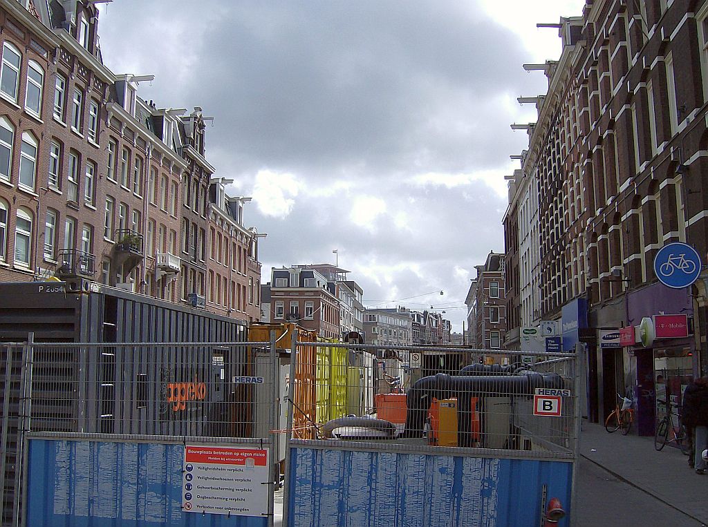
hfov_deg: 51.5
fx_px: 735
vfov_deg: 39.5
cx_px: 354
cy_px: 264
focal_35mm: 36
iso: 100
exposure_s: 1/894
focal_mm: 6
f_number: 4.7
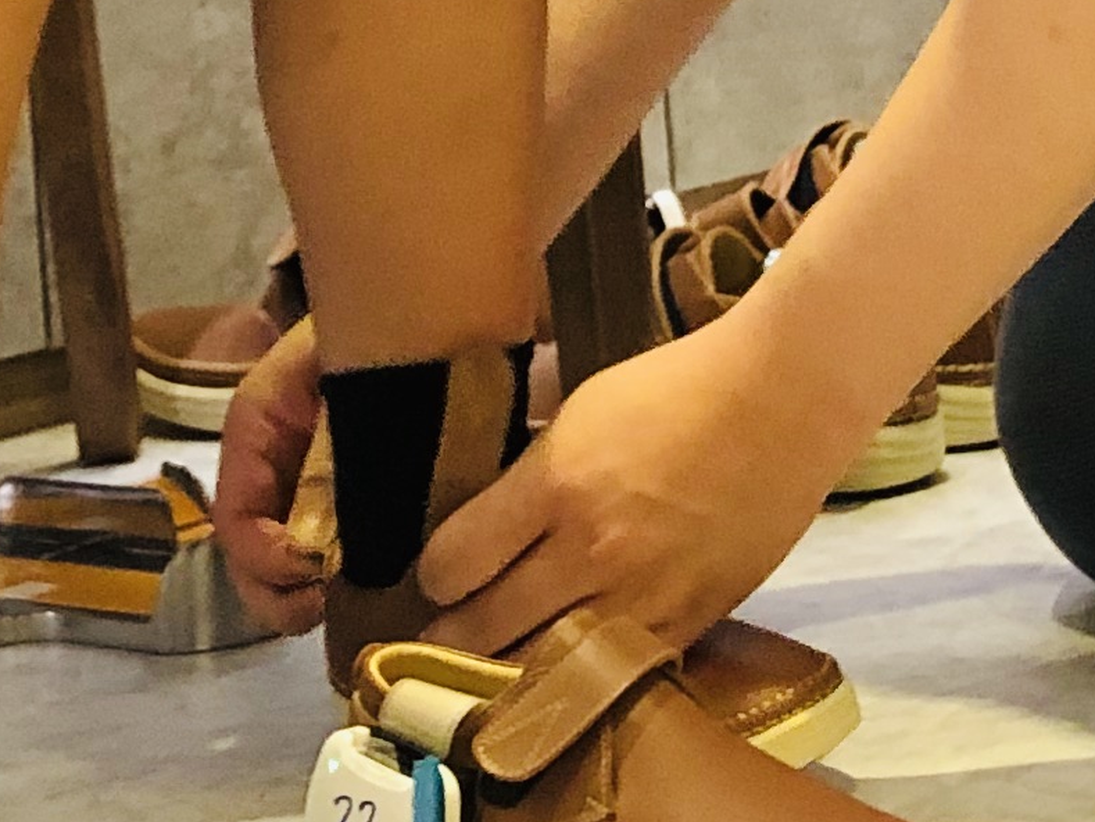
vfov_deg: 9.6
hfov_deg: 13.7
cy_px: -875
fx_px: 4524
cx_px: 892
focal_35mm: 143
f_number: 1.8
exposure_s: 1/60
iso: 250
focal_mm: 3.99
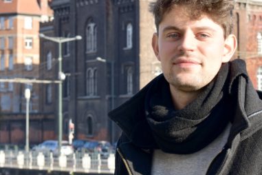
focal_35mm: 126
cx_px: 173
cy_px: 71
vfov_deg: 10.9
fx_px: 917
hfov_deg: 16.2
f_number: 8
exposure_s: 1/250
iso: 200
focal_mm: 46
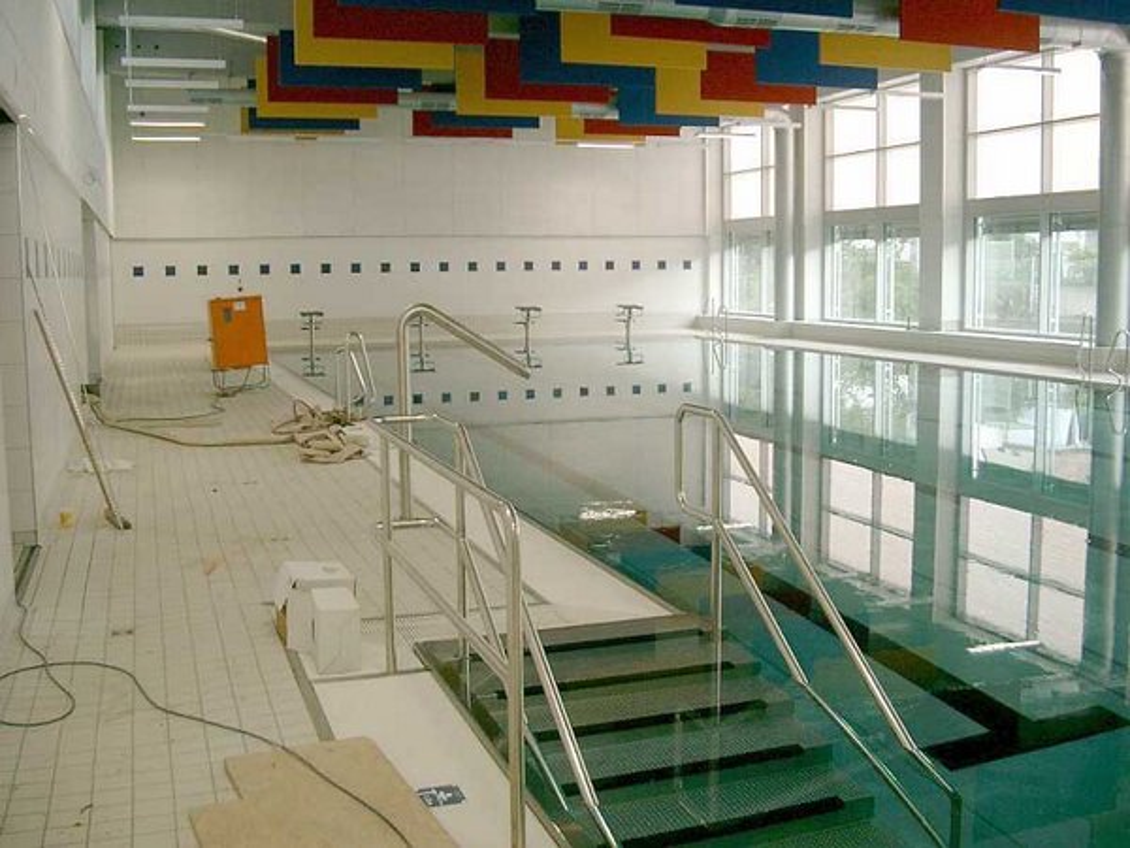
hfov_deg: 50.1
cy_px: 424
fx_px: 1208
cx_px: 565
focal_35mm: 37
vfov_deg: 38.7
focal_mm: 7.6
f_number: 2.6
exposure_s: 1/100
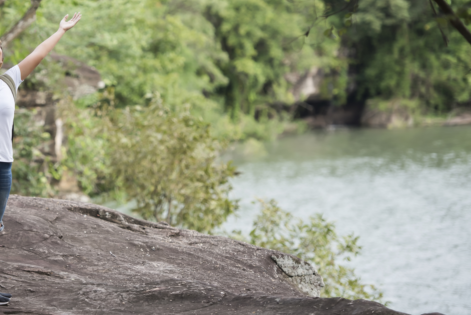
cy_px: 62
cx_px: 73
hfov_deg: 9.8
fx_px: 2735
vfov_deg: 6.6
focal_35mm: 209
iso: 125
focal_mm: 122
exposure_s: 1/200
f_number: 2.8
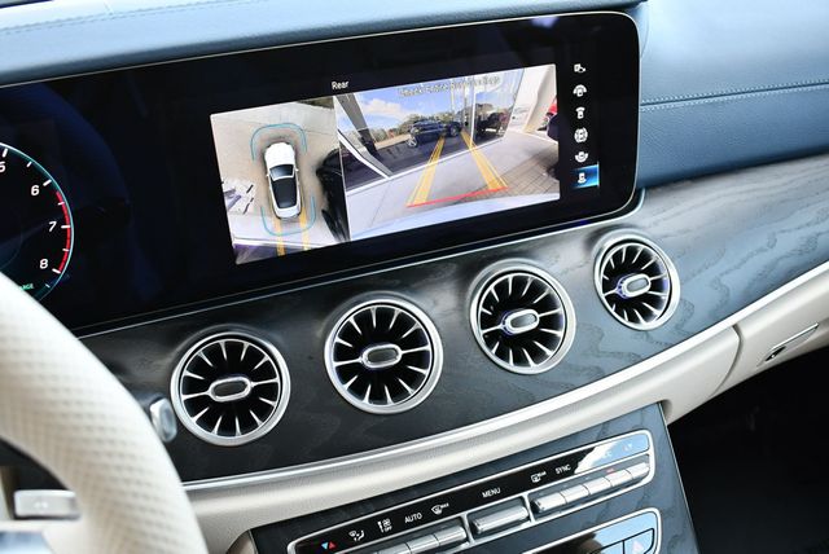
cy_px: 277
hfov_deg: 53.1
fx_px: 830
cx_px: 414
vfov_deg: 36.9
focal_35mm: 36
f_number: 3.5
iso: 800
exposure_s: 1/250
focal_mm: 18
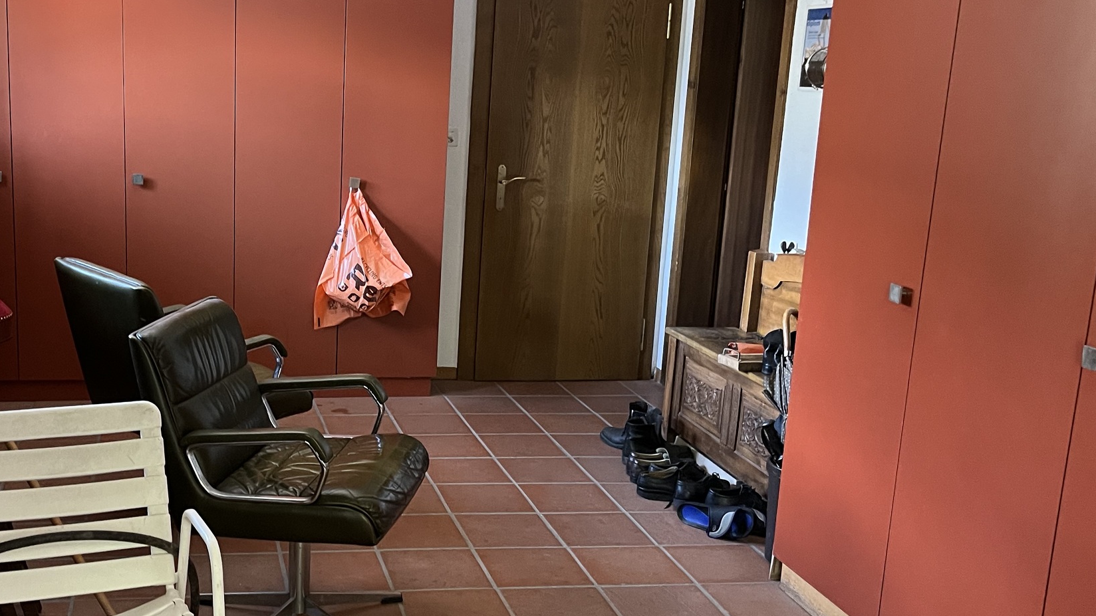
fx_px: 1279
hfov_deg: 45.4
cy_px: 345
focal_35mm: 44
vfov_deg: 27.1
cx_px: 332
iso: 400
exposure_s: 1/33
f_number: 1.6
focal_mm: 5.1
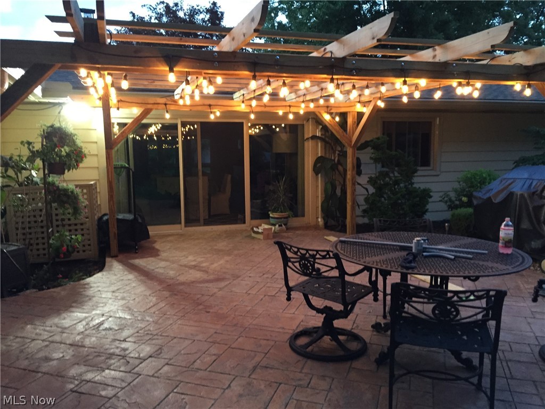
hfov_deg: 61.7
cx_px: 272
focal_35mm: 29
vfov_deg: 48.2
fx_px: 457
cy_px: 204
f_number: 2.2
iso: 250
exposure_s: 1/24
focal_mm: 4.15
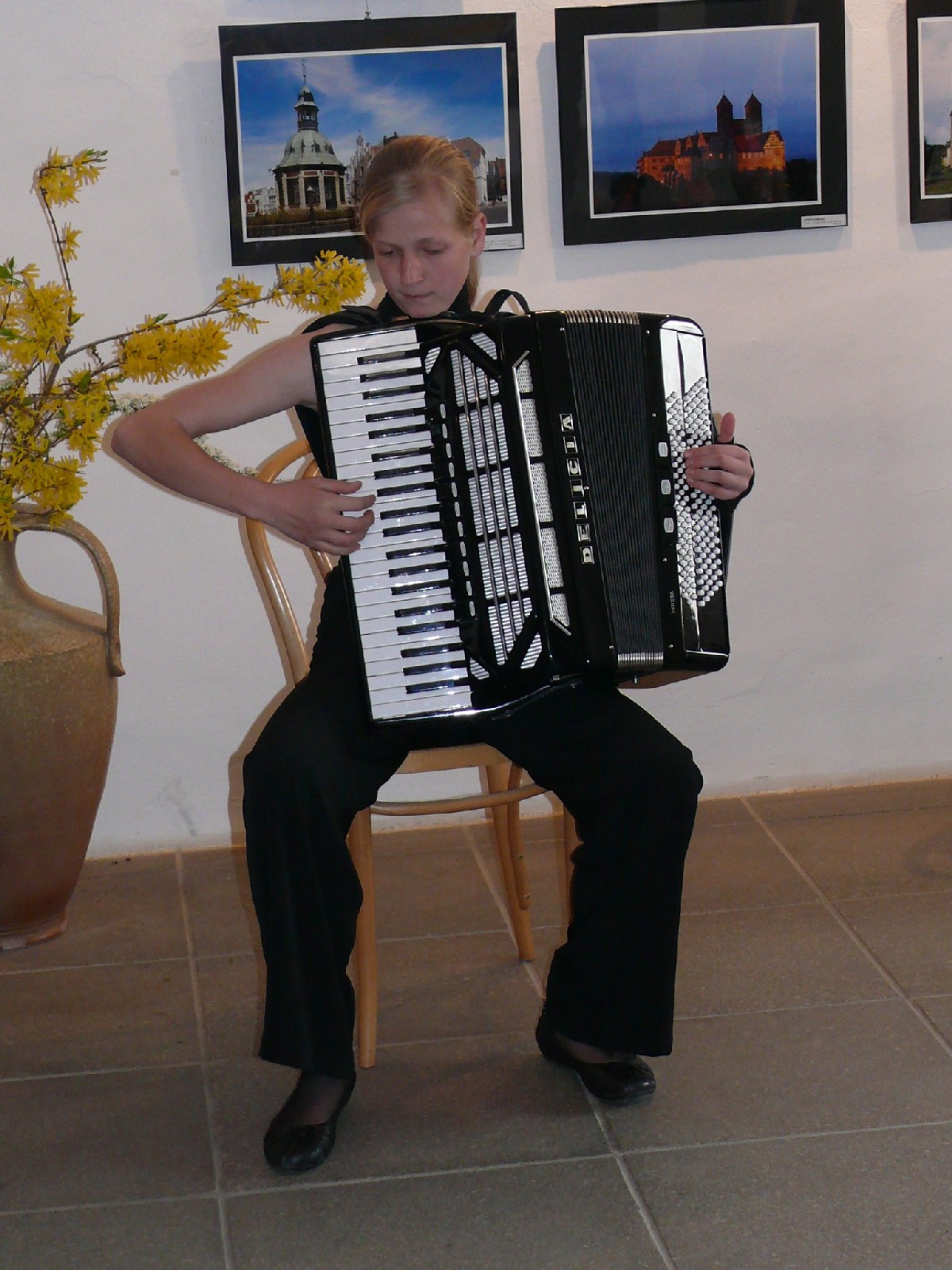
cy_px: 635
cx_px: 476
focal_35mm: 87
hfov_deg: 17.0
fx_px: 3190
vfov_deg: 22.5
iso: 200
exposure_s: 1/30
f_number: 3.2
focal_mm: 12.2
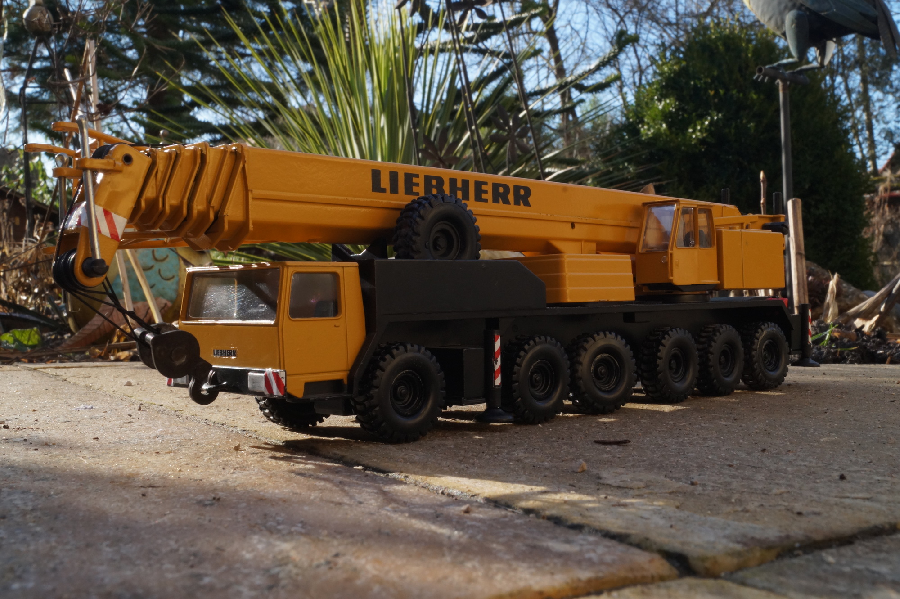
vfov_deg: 34.2
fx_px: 974
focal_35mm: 39
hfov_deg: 49.6
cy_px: 300
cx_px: 450
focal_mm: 26
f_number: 22
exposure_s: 1/60
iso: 500
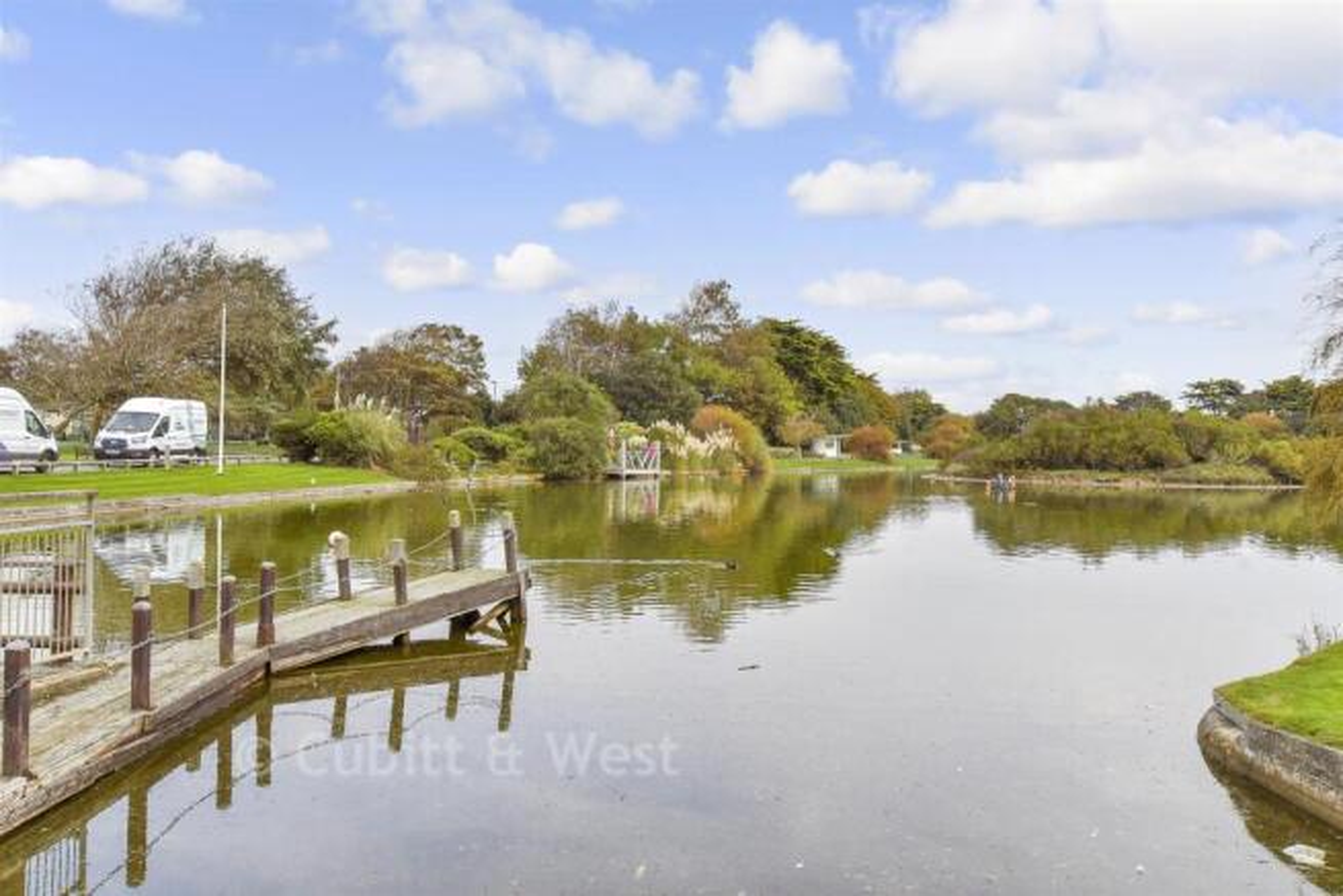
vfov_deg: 43.6
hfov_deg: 61.9
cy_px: 448
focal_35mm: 30
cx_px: 672
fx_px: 1119
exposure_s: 1/500
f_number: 10
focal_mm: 20
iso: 500
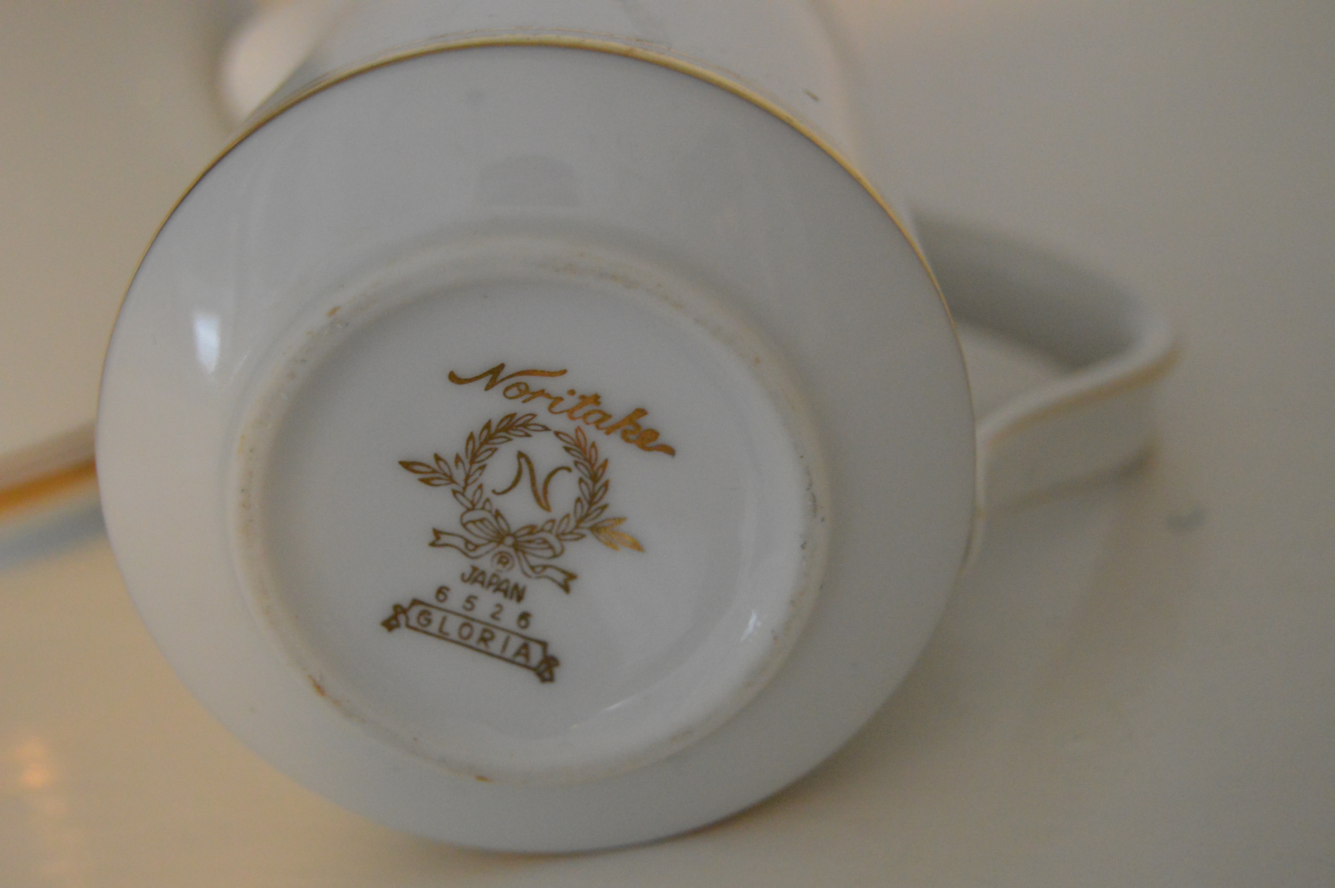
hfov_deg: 26.0
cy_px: 444
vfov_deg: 17.5
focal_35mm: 78
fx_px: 2890
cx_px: 668
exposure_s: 1/60
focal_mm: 52
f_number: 5.6
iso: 3200
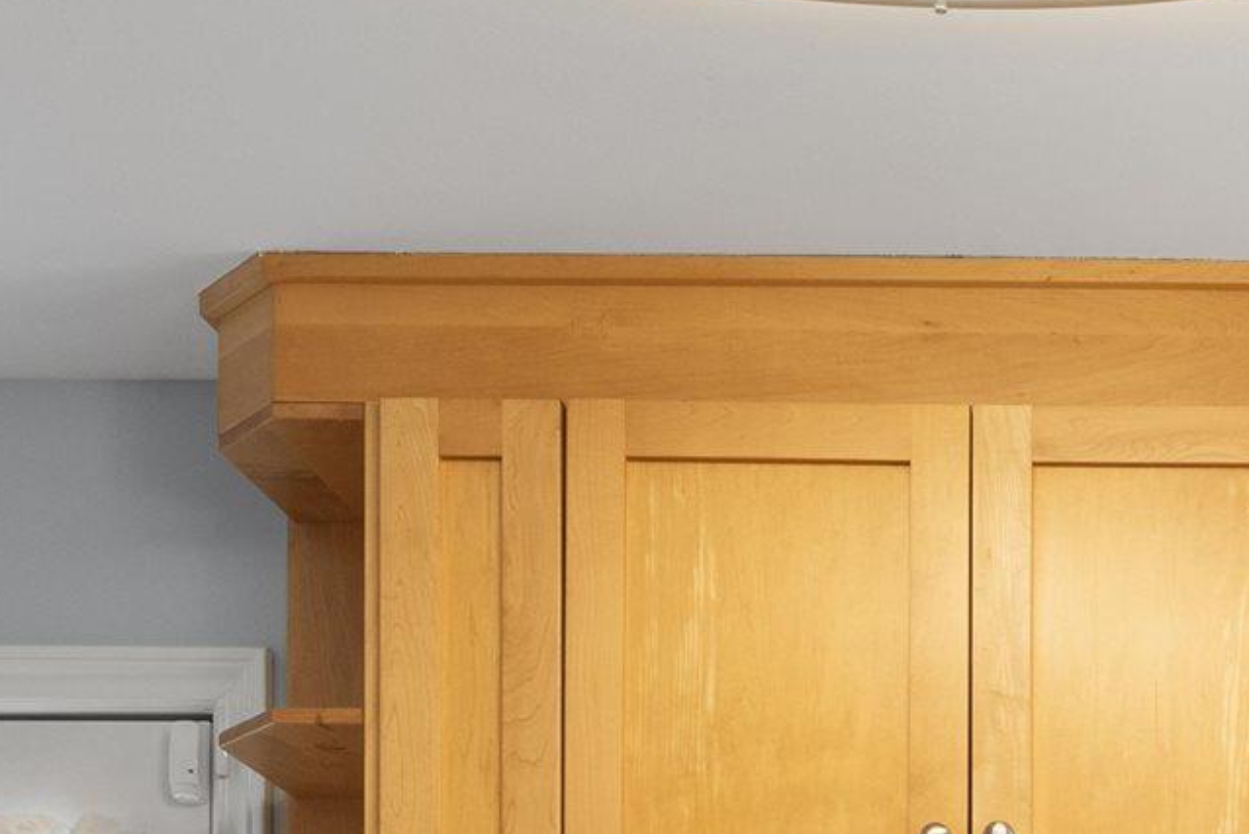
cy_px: 1509
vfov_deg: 15.3
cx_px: 1476
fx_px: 2673
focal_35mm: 77
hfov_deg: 24.1
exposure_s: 1/15
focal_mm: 16
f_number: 8
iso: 400
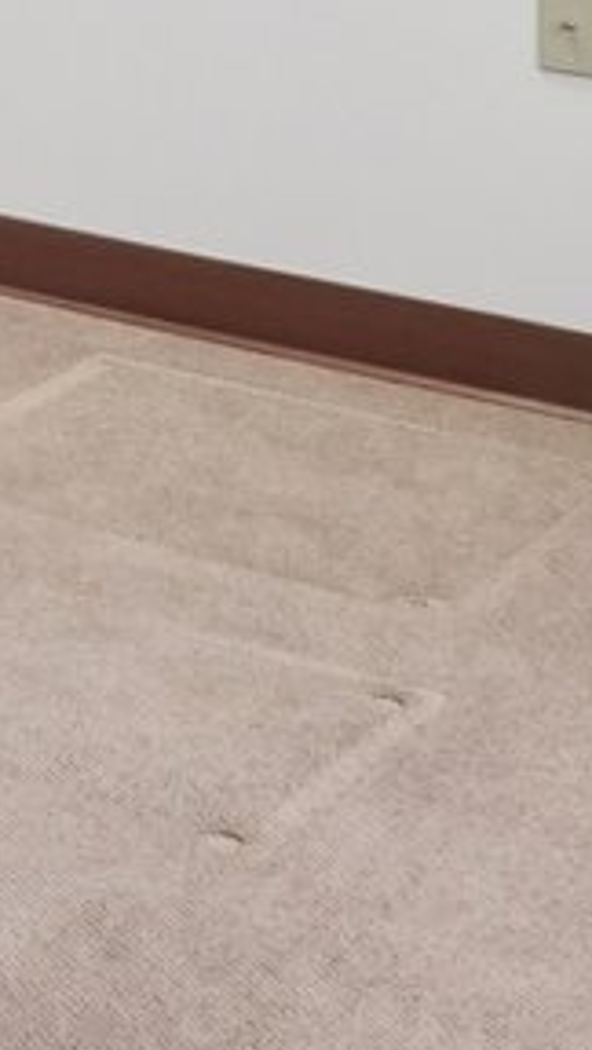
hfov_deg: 8.8
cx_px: -1122
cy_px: -788
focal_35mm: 116
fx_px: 3242
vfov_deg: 15.9
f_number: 8
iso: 800
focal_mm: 10.4
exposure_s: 1/6
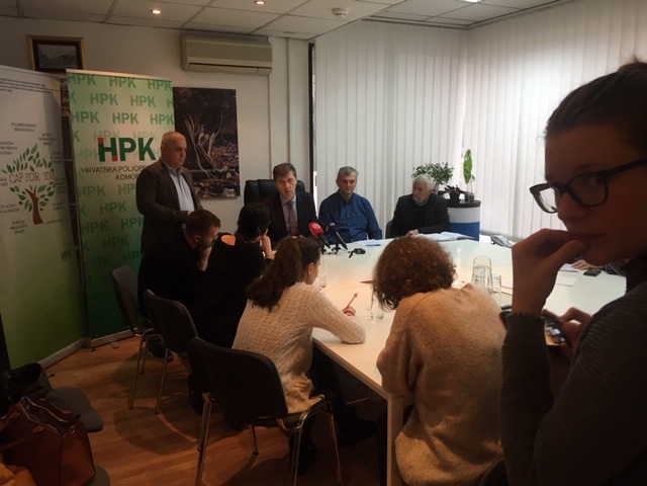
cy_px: 243
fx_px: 542
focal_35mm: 29
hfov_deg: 61.7
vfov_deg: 48.2
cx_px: 324
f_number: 2.2
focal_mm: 4.15
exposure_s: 1/33
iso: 100
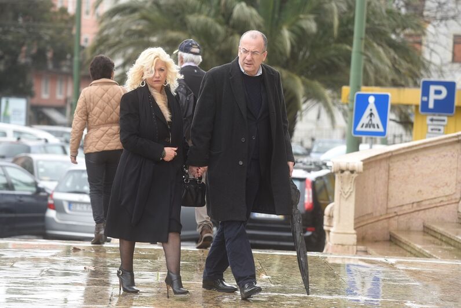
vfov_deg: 9.2
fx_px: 1921
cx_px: 230
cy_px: 154
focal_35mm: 150
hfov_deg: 13.7
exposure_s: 1/400
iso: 250
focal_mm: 150
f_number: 4.5
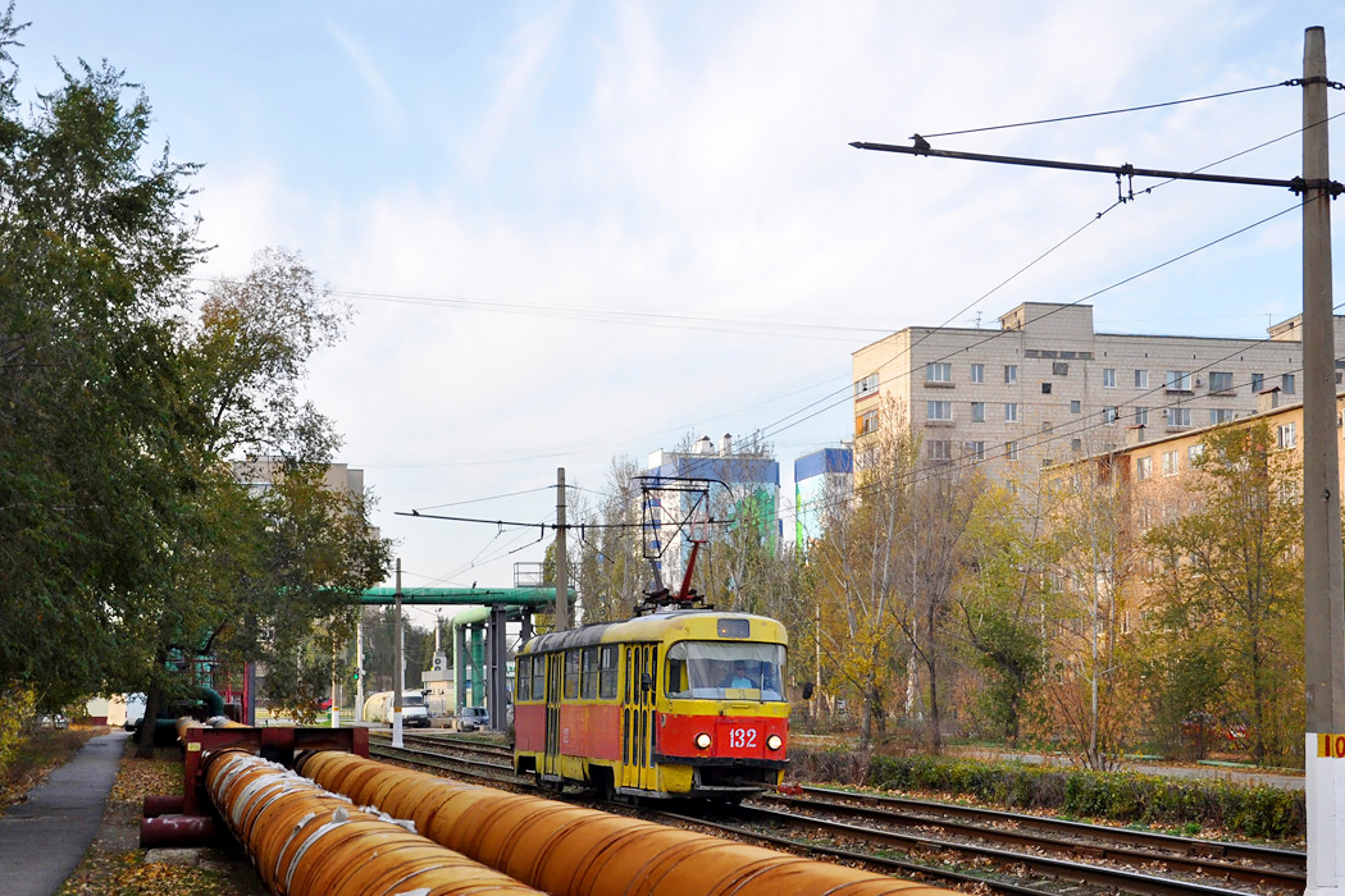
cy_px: 546
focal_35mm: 52
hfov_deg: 38.2
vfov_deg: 25.9
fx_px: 1943
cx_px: 685
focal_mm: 28
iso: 220
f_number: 5.6
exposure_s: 1/250
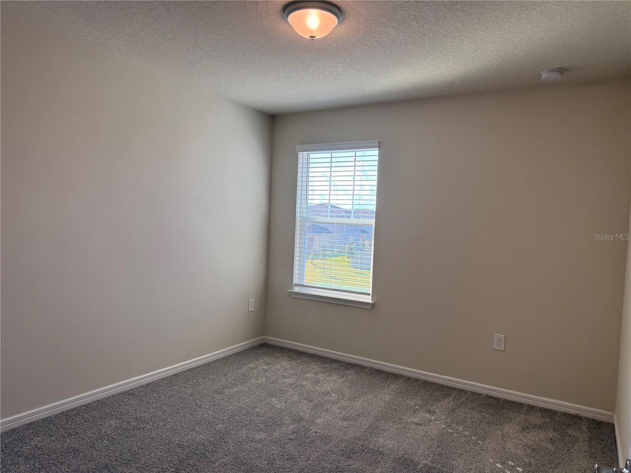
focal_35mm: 24
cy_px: 236
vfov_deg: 56.8
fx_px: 437
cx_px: 316
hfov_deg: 71.6
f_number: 1.78
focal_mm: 6.76
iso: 100
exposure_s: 1/344
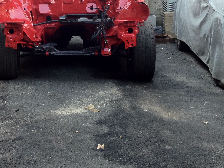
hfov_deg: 27.9
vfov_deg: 20.9
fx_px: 446
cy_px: 22
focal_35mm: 69
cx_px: 63
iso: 80
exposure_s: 1/120
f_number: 2.4
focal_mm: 4.28
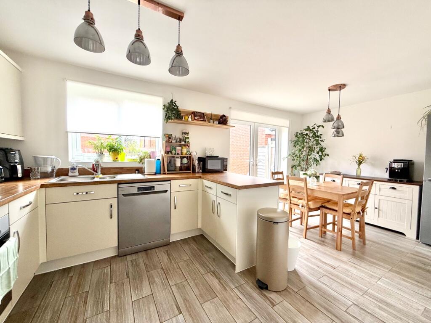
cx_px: 216
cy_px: 162
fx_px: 174
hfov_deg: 102.1
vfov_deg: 85.7
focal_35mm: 14
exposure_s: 1/120
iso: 64
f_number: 2.2
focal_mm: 2.22
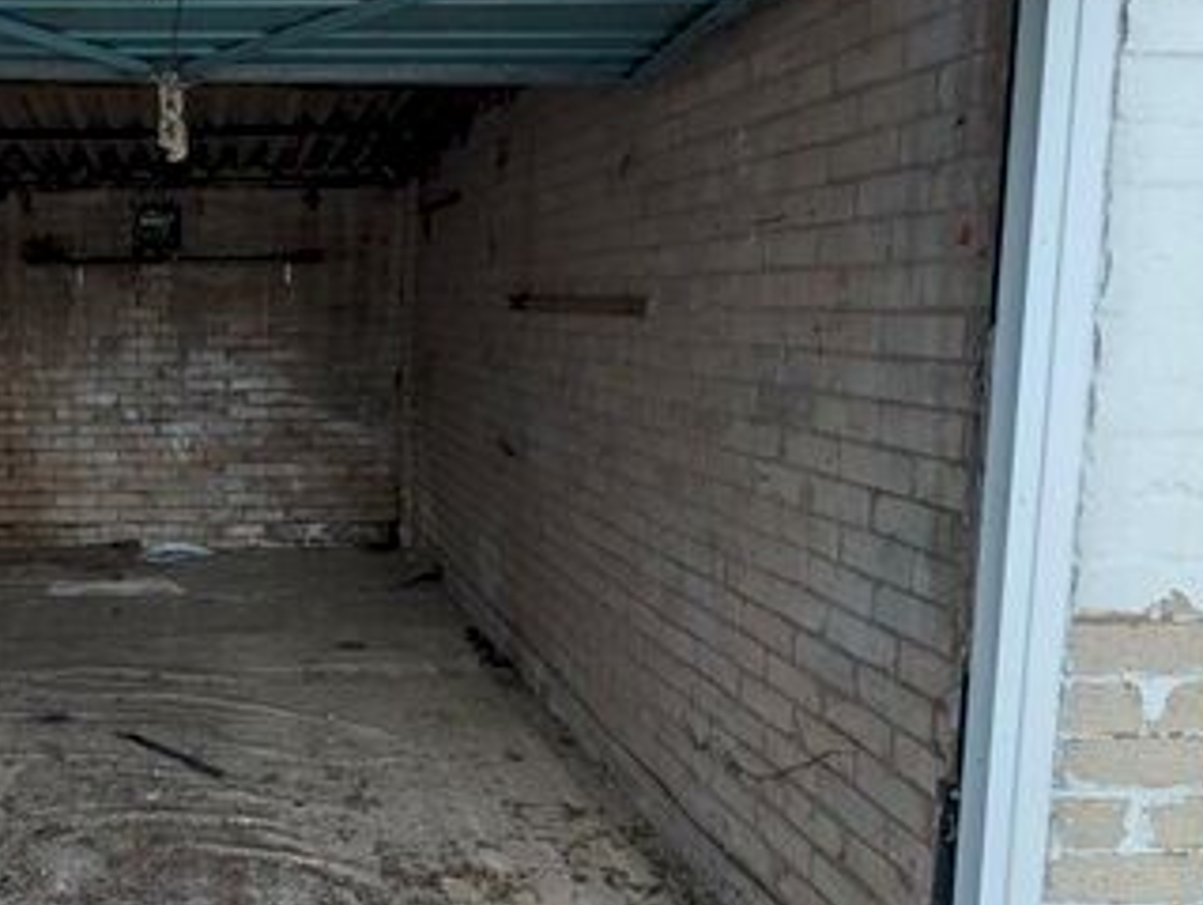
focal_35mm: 35
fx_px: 1218
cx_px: 194
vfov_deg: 40.8
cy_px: 451
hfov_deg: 48.7
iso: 49
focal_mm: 2.35
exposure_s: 1/178
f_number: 2.2
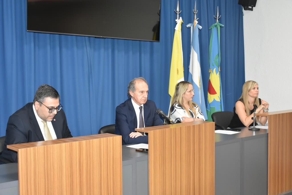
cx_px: 146
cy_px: 98
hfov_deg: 41.1
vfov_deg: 28.1
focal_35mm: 48
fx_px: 389
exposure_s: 1/60
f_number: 5.6
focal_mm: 32
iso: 1600
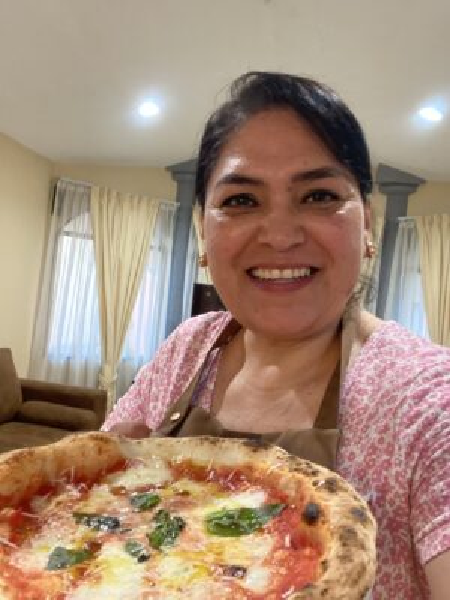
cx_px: 225
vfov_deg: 60.0
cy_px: 300
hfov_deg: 46.8
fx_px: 520
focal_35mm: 30
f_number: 2.2
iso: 500
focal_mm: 2.71
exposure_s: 1/30
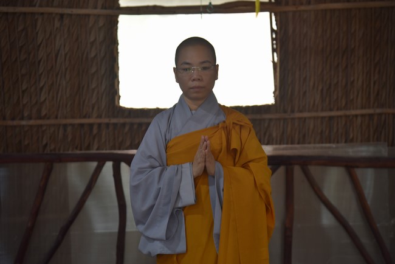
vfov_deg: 11.4
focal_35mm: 120
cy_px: 132
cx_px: 198
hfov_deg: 17.1
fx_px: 1317
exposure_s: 1/60
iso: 720
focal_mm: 120
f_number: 4
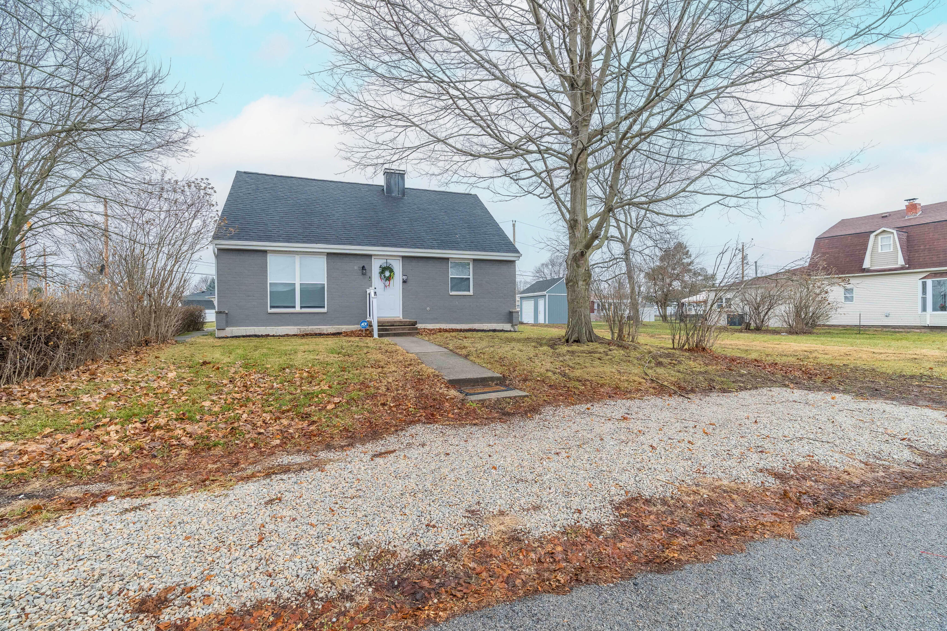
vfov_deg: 73.7
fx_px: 421
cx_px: 474
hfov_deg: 96.7
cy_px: 316
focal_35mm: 16
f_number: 8
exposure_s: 1/25
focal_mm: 16
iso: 500
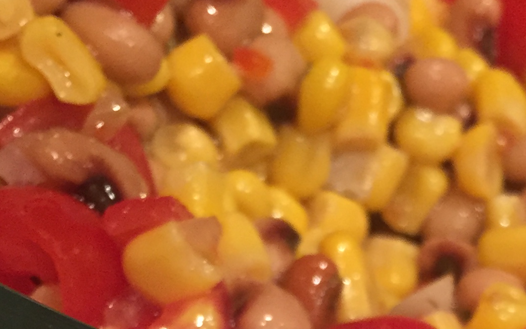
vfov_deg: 12.6
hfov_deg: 21.3
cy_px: 562
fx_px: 1376
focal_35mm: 96
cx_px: 436
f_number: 2.2
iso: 125
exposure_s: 1/30
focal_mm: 4.15
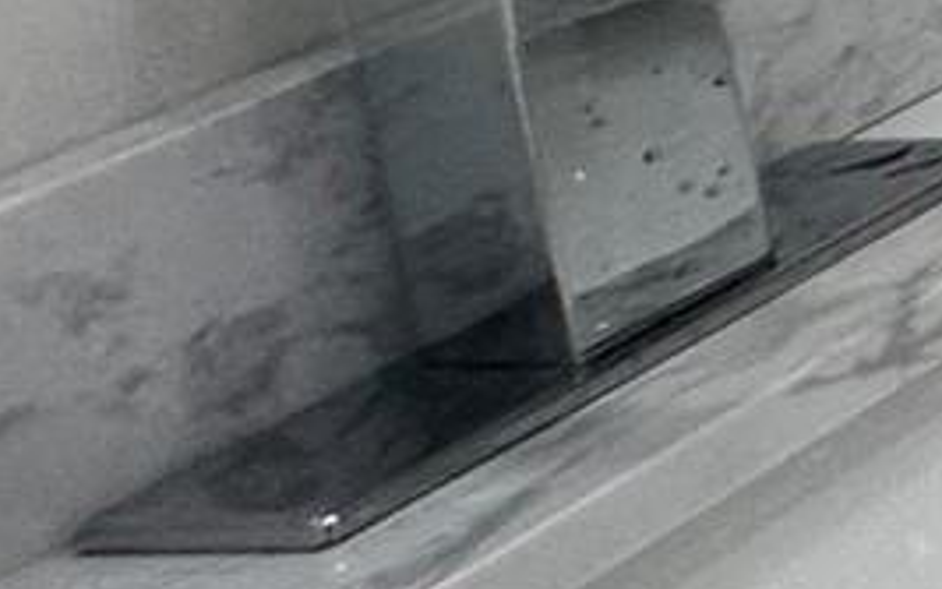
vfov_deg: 9.6
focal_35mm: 114
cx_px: 3352
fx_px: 2927
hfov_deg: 9.4
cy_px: -1026
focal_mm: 2.22
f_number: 2.2
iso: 100
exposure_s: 1/120
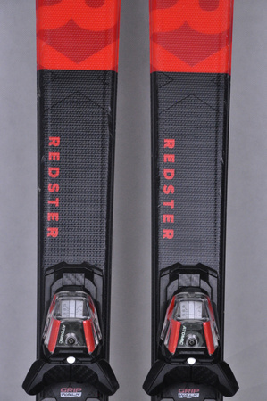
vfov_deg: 13.1
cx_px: 134
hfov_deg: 8.7
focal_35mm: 158
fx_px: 1756
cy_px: 200
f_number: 9.5
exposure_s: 1/125
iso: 3200
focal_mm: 105
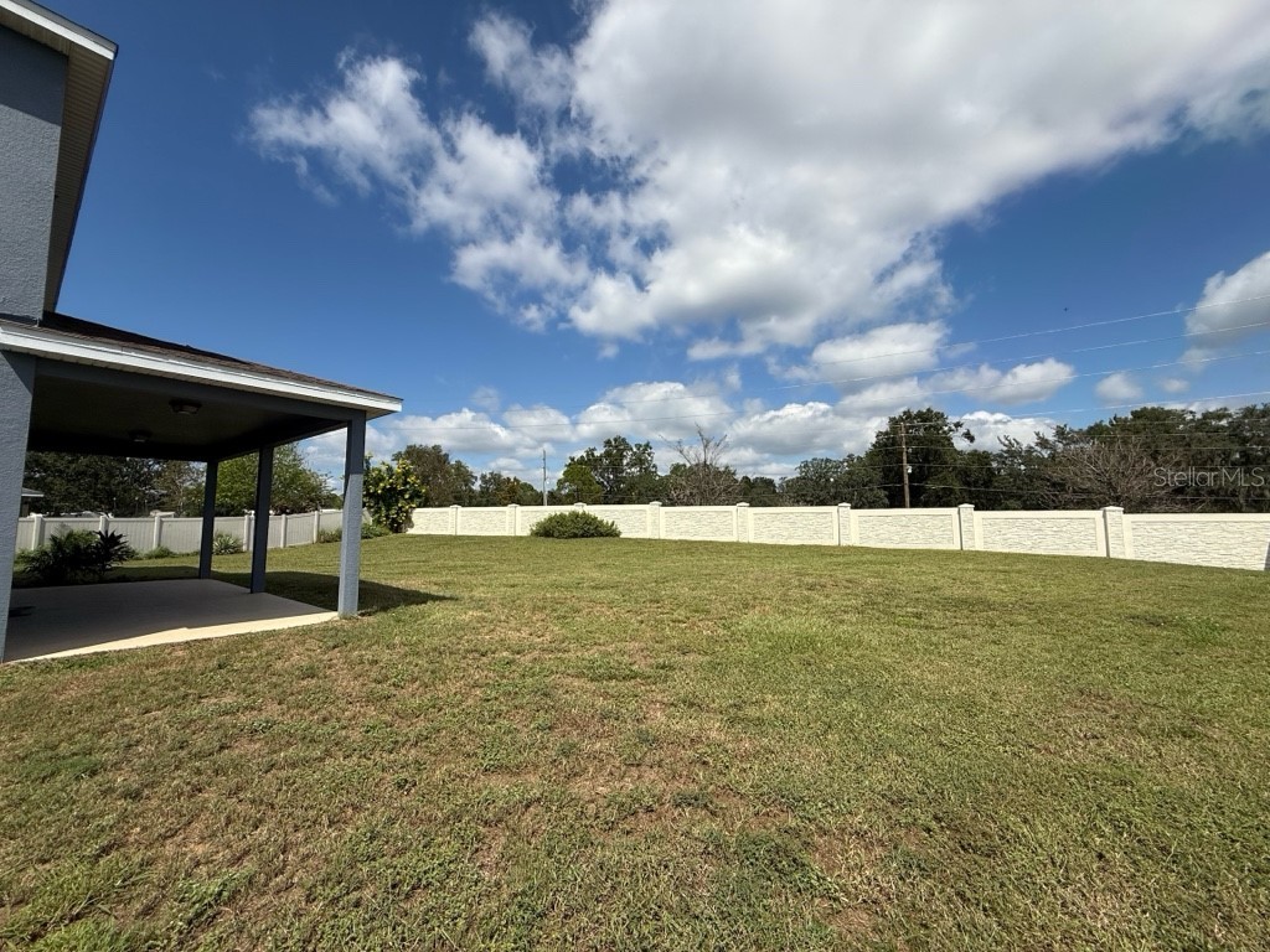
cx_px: 635
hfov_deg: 102.1
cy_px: 476
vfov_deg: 85.7
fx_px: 514
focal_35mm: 14
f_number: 2.2
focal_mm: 2.22
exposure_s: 1/3663
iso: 50
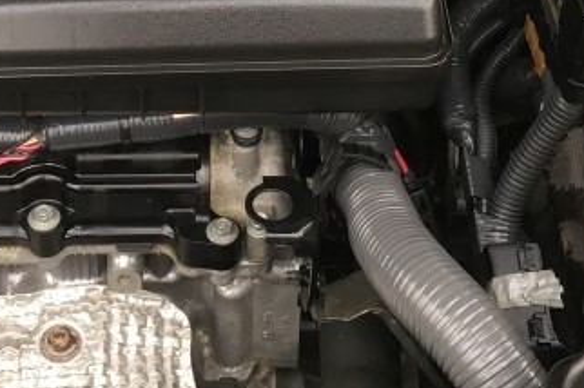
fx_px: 1556
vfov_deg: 13.8
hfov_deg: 21.1
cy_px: -92
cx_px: 176
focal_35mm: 96
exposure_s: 1/40
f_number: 2.2
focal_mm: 4.15
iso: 32
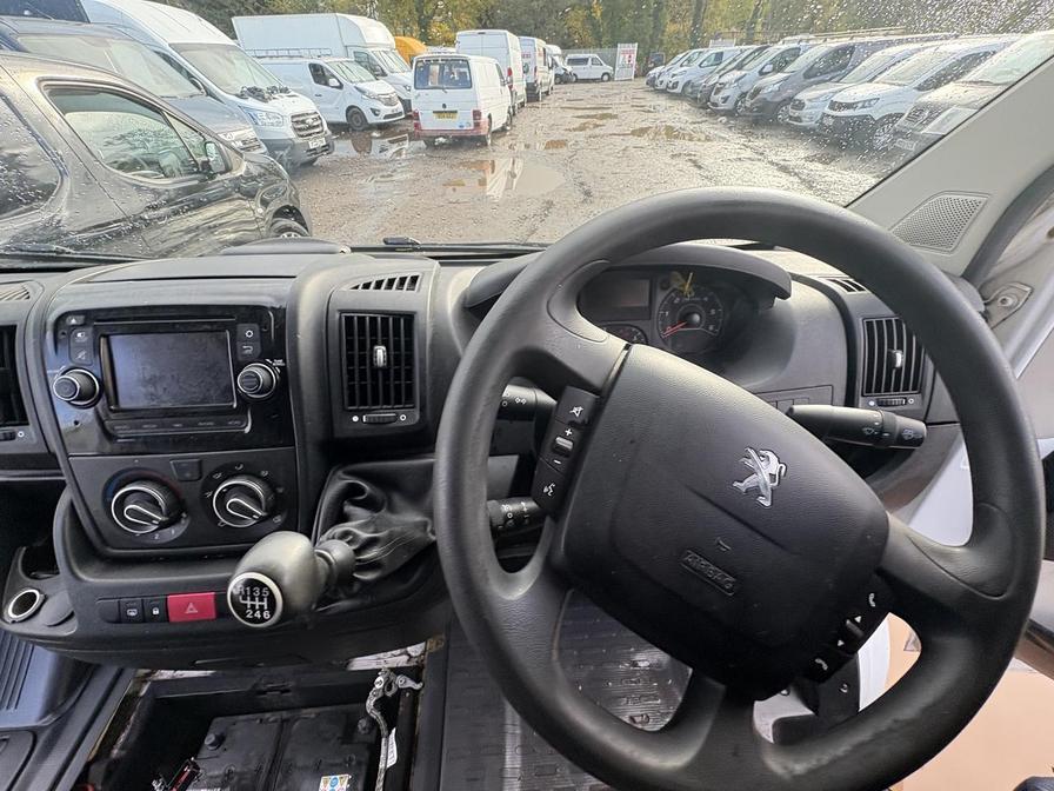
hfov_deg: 102.1
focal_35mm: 14
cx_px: 527
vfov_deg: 85.7
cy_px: 396
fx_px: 426
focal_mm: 2.22
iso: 100
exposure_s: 1/114
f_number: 2.2
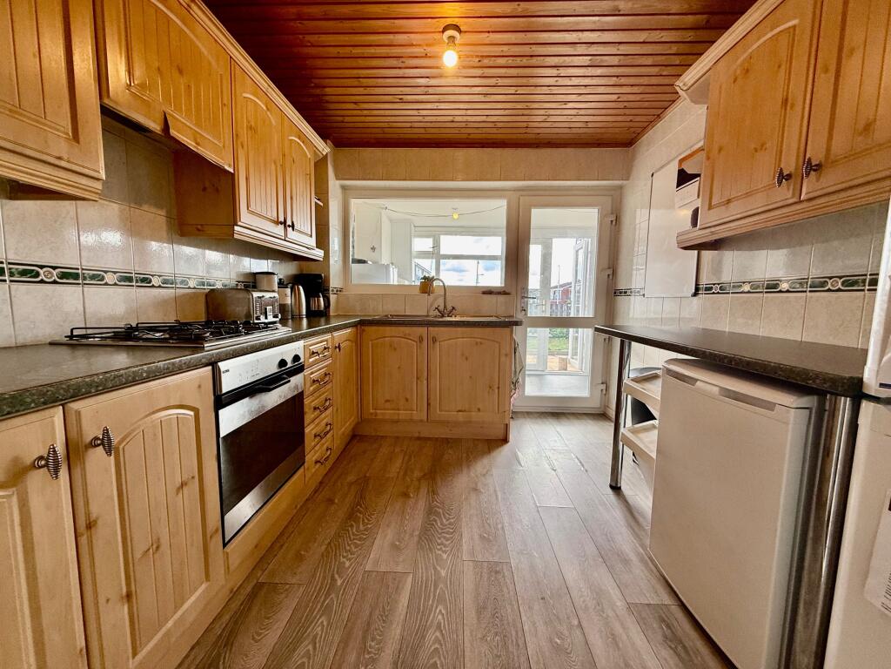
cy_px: 334
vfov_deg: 85.7
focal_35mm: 14
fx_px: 360
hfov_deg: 102.1
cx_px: 446
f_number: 2.2
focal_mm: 2.22
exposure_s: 1/99
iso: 64
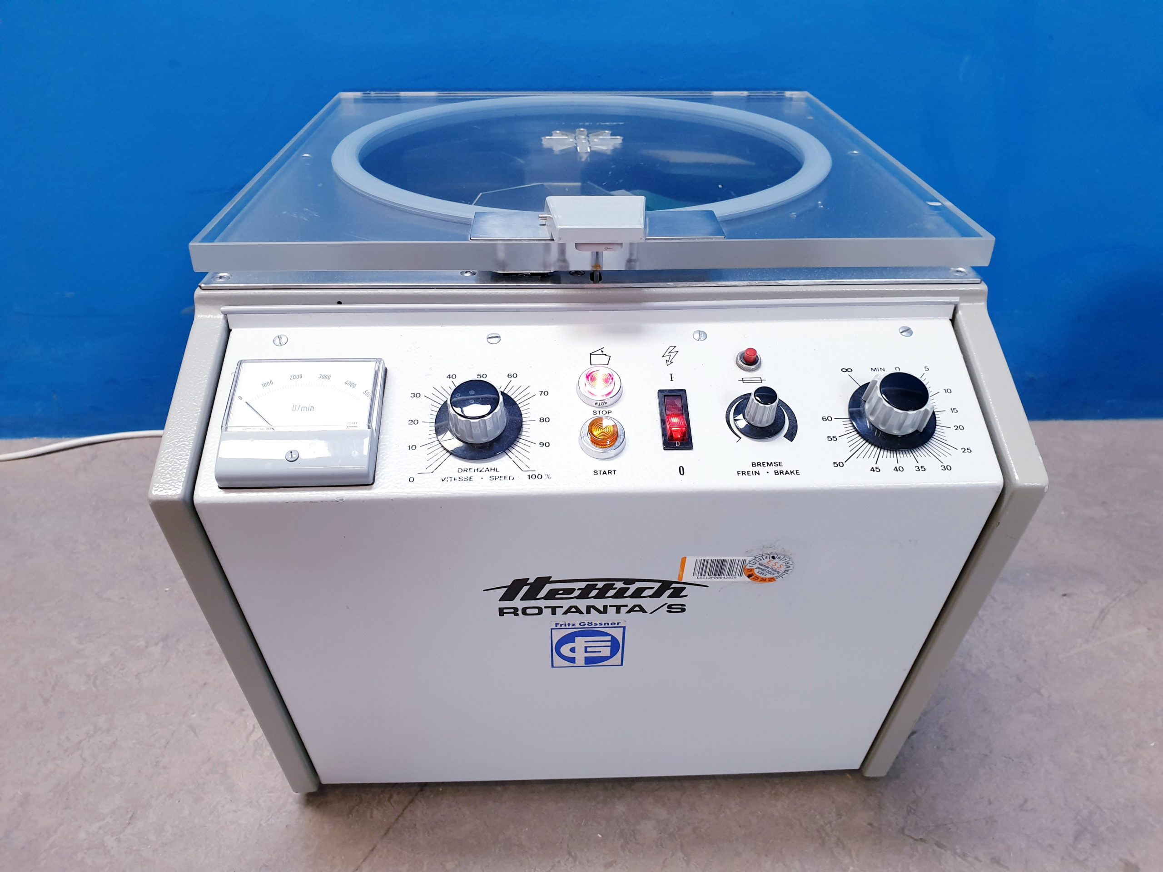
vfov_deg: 53.1
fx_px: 874
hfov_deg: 67.3
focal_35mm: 26
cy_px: 436
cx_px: 582
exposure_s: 1/50
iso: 160
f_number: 2.4
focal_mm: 4.3
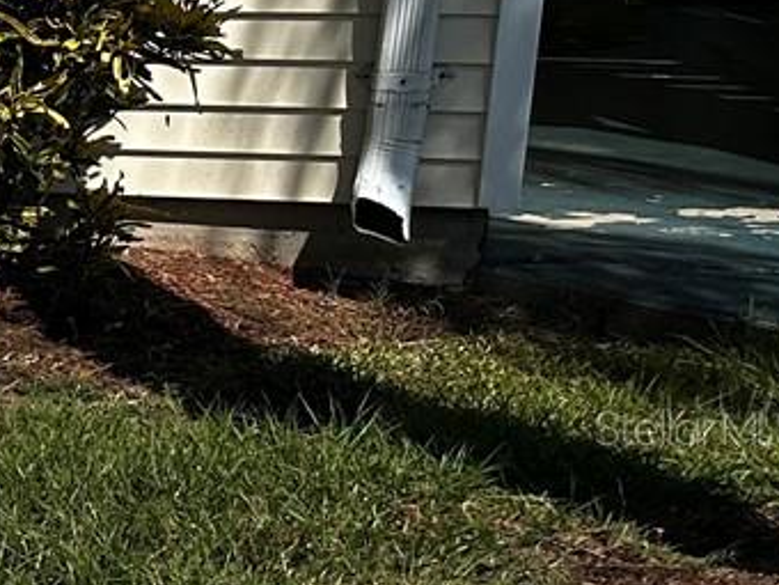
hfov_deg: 13.4
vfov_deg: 13.1
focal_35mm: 113
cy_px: 427
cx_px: -1022
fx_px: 2543
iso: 80
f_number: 1.78
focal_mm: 6.86
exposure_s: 1/7042
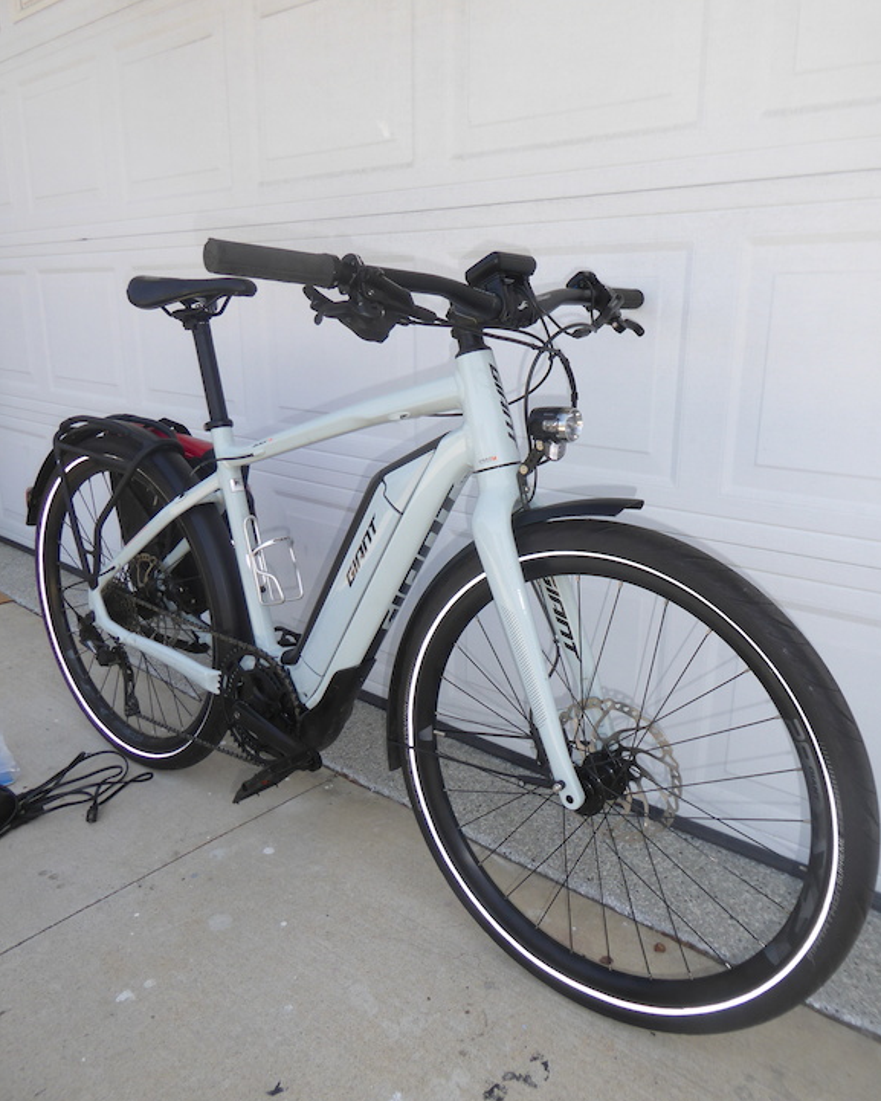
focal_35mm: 26
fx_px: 847
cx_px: 455
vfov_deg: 66.0
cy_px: 585
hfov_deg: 54.9
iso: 100
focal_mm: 4.3
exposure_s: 1/320
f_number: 3.3
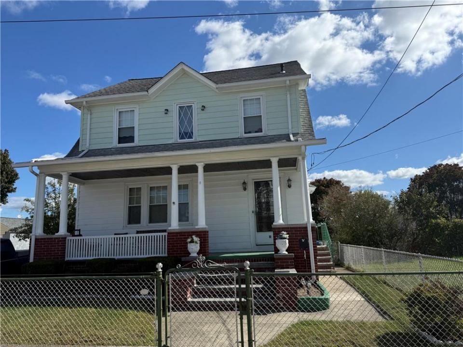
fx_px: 321
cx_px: 232
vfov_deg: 56.8
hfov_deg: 71.6
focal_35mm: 24
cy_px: 174
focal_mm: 6.76
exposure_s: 1/6173
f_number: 1.78
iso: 80
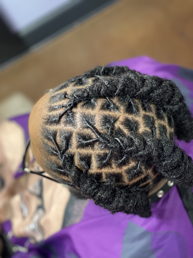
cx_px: 96
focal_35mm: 52
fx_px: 387
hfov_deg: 28.0
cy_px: 129
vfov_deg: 36.8
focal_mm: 6
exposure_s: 1/24
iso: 400
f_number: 2
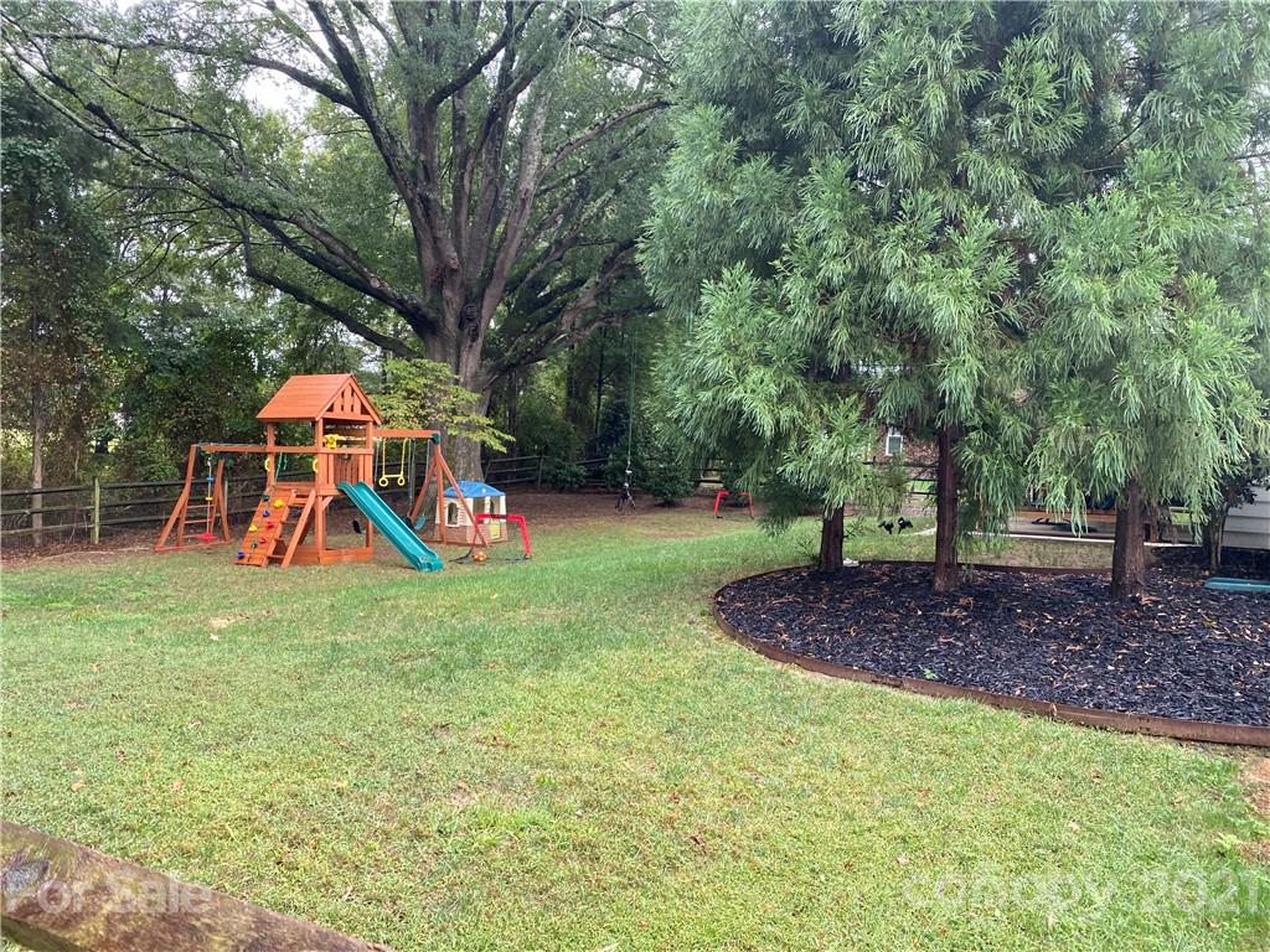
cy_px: 476
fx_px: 954
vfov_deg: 53.1
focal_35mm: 26
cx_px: 635
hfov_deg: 67.3
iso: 80
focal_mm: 4.25
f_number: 1.8
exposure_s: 1/122
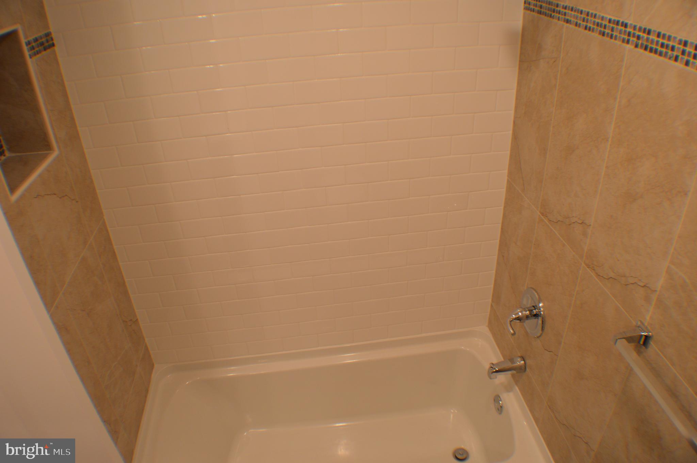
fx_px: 580
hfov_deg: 62.0
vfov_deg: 43.5
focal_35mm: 30
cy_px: 232
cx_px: 348
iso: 400
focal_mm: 20
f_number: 3.8
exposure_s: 1/60
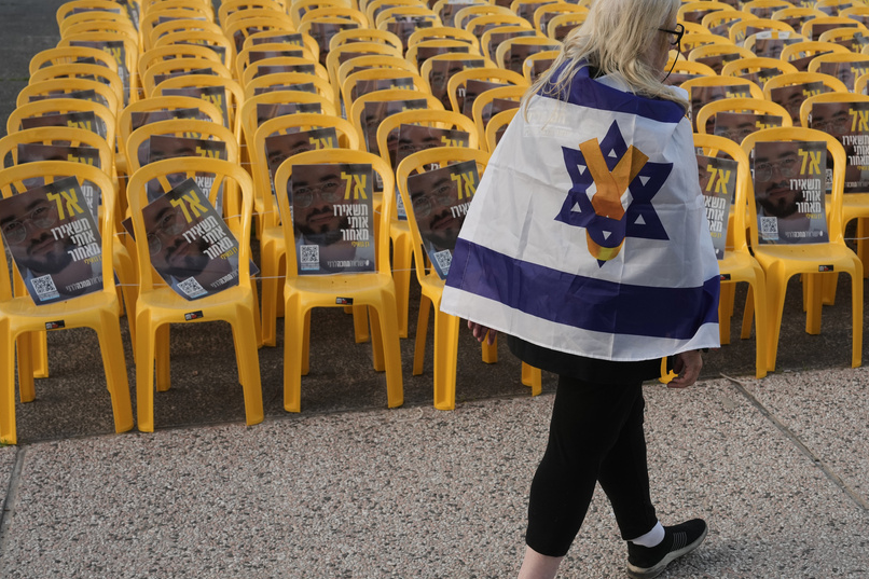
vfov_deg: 22.3
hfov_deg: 32.8
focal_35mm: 61
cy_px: 288
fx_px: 1472
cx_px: 534
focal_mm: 48
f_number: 6.3
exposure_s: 1/250
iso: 500
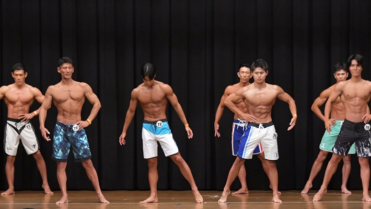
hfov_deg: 12.8
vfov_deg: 7.2
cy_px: 131
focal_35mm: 168
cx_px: 200
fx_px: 1652
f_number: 5.6
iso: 6400
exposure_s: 1/400
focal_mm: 98
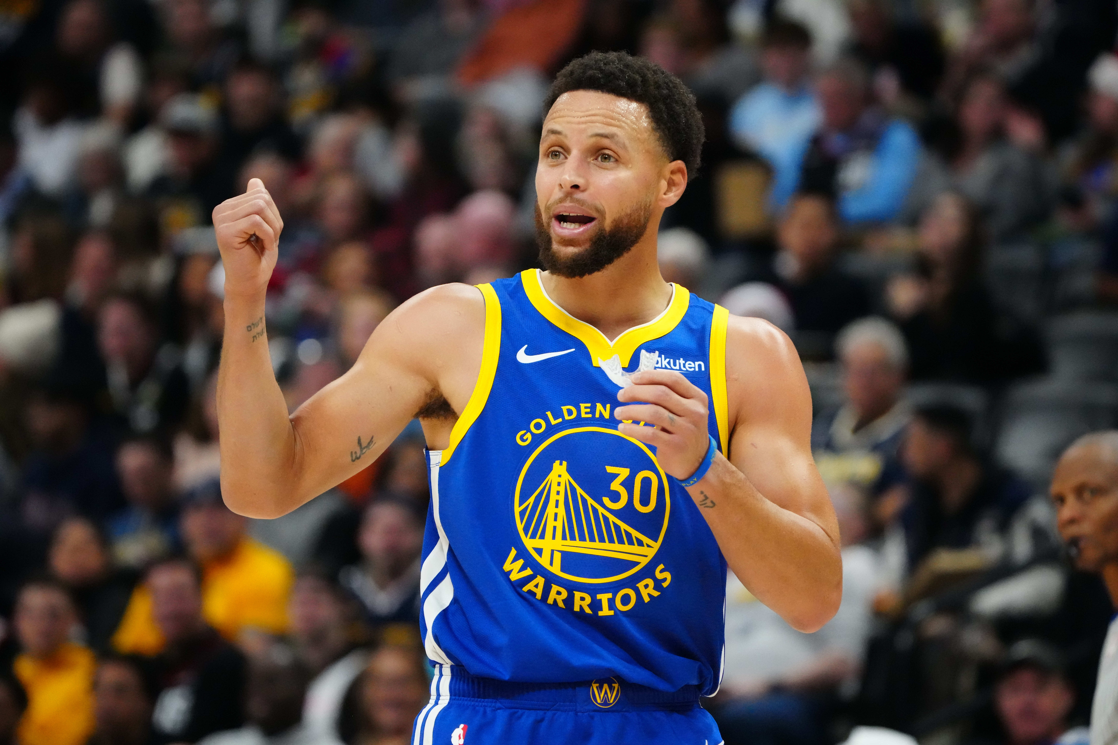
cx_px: 559
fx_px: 9875
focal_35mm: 318
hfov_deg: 6.5
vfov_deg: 4.3
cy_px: 372
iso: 12800
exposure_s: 1/1600
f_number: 6.3
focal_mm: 318
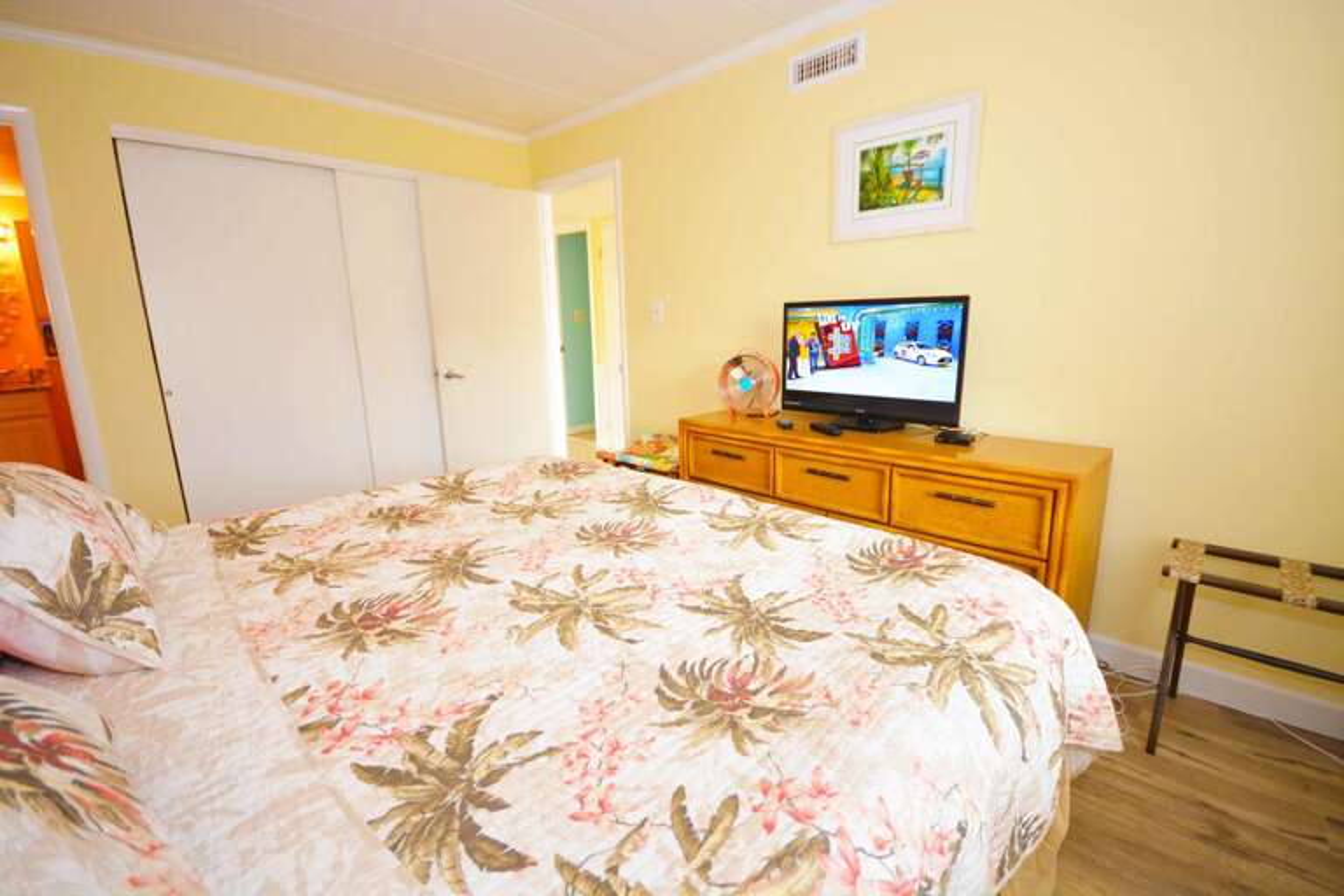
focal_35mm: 15
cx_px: 672
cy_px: 448
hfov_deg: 100.4
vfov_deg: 77.3
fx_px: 560
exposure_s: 1/60
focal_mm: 10
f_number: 4
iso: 1250
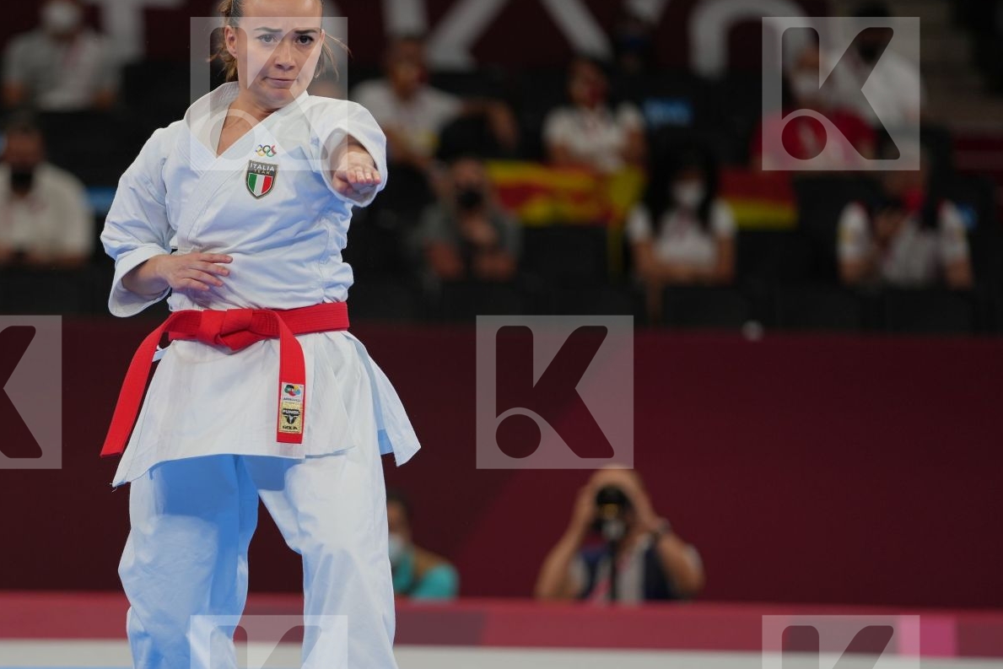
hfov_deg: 7.3
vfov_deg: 4.9
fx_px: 7885
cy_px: 392
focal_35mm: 283
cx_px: 269
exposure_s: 1/500
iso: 250
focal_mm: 187
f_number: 2.8
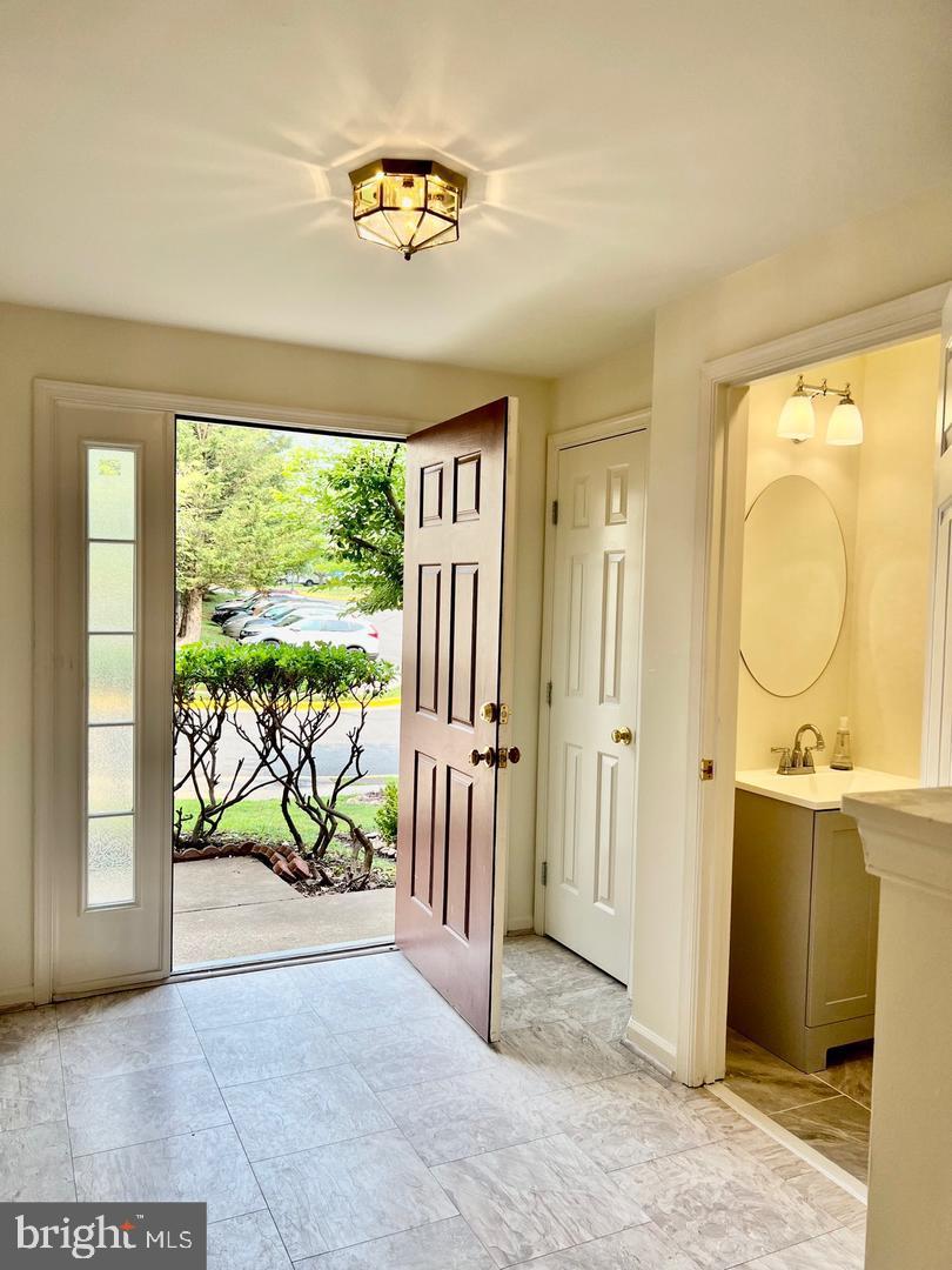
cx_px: 476
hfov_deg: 53.1
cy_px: 635
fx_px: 953
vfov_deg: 67.3
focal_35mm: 26
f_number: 1.5
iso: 50
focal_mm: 5.7
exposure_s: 1/394
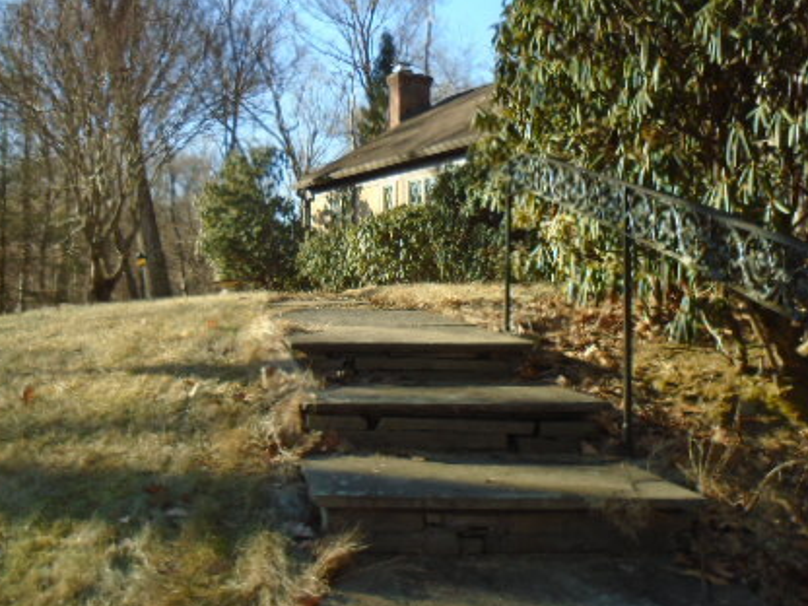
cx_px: 375
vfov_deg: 35.8
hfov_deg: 46.8
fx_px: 934
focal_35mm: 40
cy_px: 243
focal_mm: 4.6
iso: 100
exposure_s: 1/320
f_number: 3.2
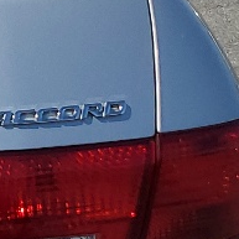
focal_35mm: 191
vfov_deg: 9.1
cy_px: 185
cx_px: -374
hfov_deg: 8.3
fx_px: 1492
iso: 50
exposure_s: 1/5000
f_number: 1.5
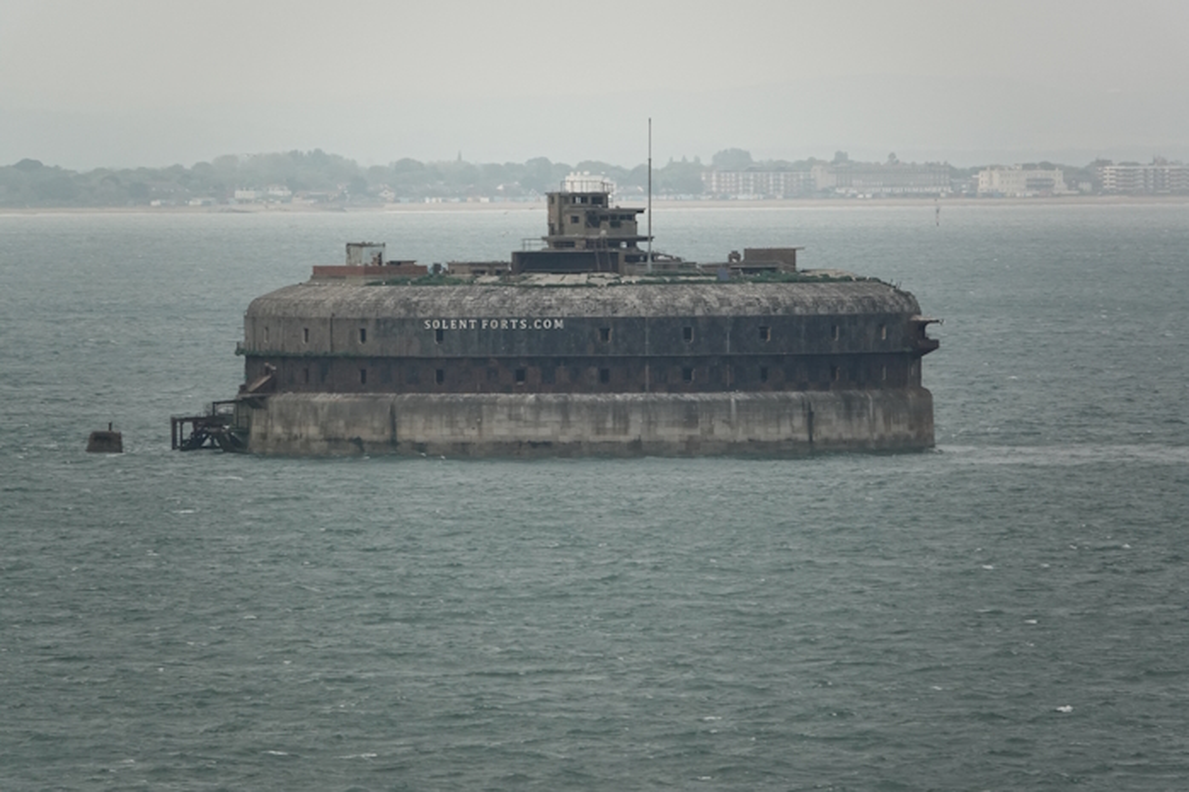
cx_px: 594
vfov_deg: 2.7
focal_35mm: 500
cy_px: 396
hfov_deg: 4.1
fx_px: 16509
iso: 500
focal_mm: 183.43
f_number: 4
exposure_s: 1/250
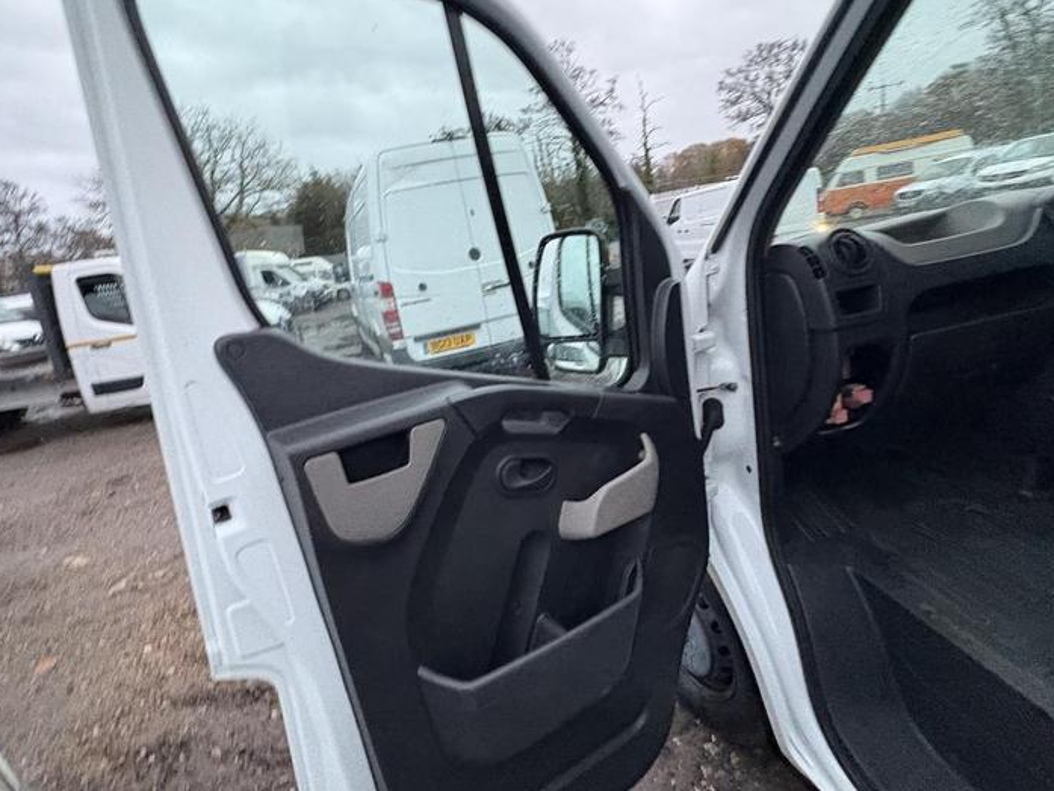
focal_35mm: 18
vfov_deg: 71.4
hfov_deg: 87.6
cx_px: 488
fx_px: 548
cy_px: 358
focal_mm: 2.22
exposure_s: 1/60
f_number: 2.2
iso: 800
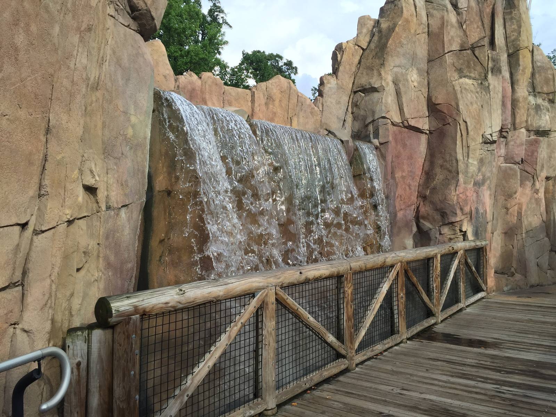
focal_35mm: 29
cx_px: 278
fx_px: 466
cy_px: 208
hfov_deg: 61.7
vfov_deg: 48.2
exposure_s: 1/638
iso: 32
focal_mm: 4.15
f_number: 2.2
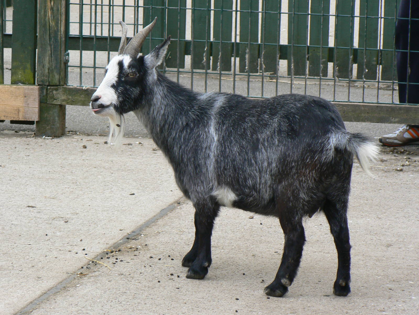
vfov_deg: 7.8
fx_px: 2300
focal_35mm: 190
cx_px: 210
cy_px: 158
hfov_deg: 10.4
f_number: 5
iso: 80
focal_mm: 31.6
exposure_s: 1/100
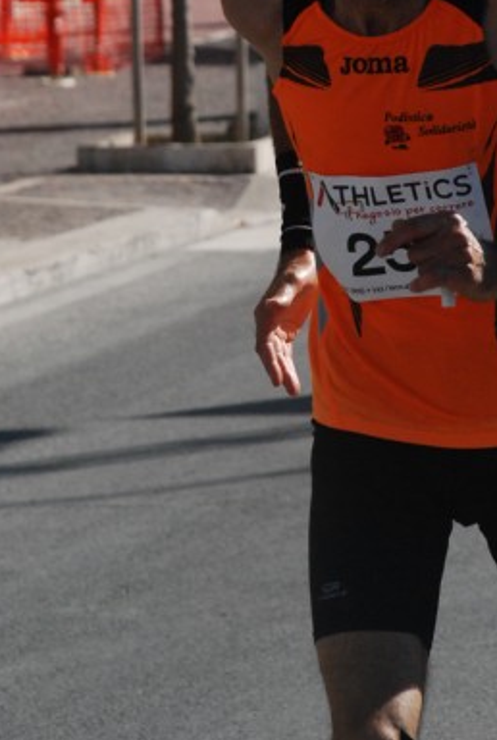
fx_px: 5787
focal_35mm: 281
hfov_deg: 4.9
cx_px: 305
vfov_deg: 7.3
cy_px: 191
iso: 1000
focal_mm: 120
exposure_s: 1/2000
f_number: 8
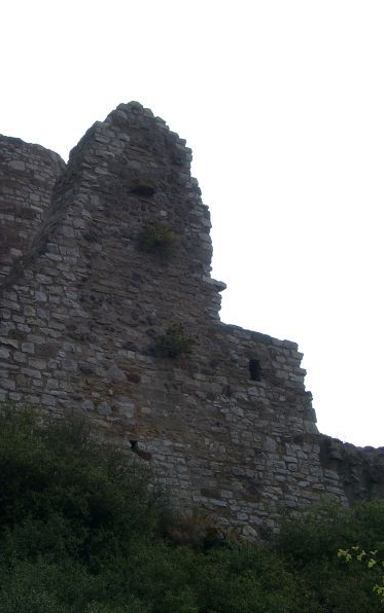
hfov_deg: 14.3
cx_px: 57
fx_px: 1522
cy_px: 305
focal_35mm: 91
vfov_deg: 22.8
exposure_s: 1/977
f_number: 4
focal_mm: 13.35
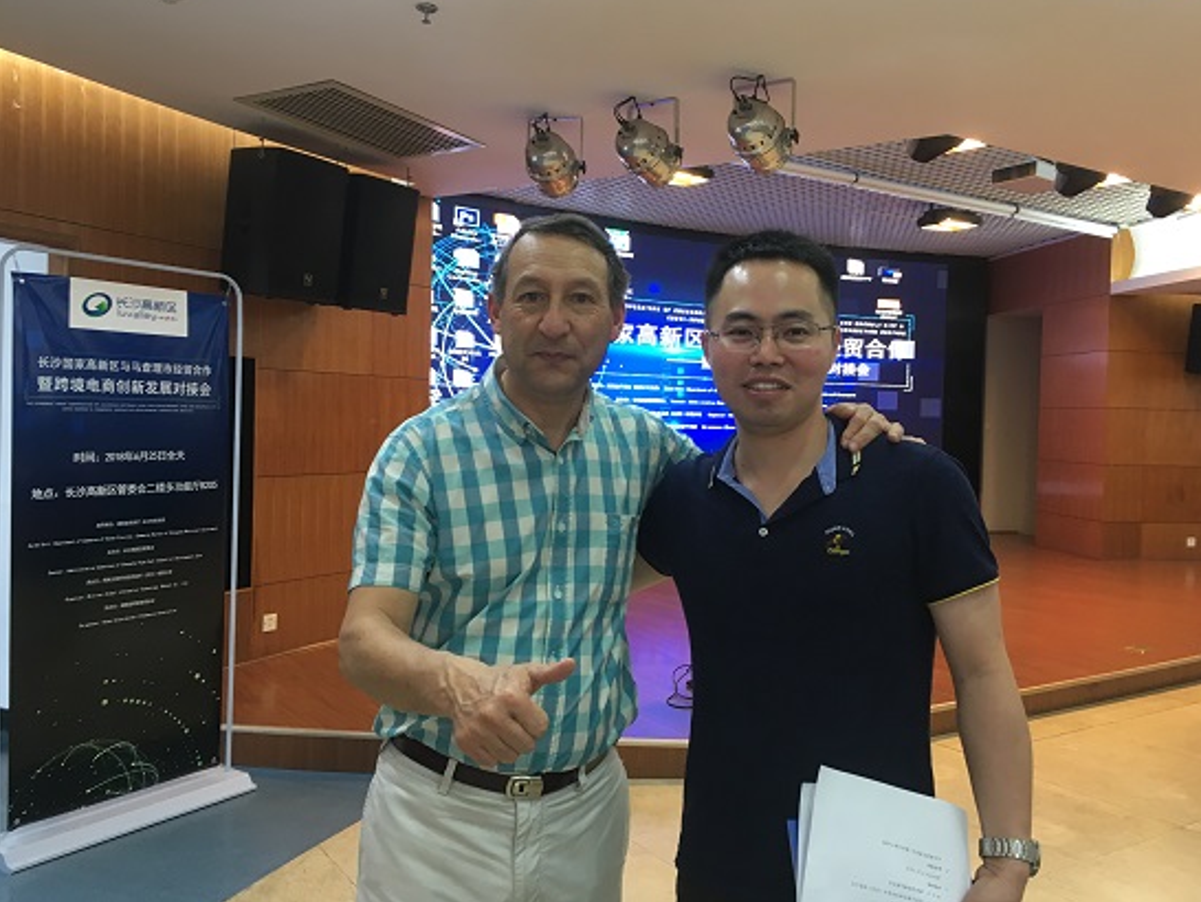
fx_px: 1041
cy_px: 438
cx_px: 608
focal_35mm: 30
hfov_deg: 59.9
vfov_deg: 46.8
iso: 80
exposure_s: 1/33
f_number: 2.2
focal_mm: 4.15
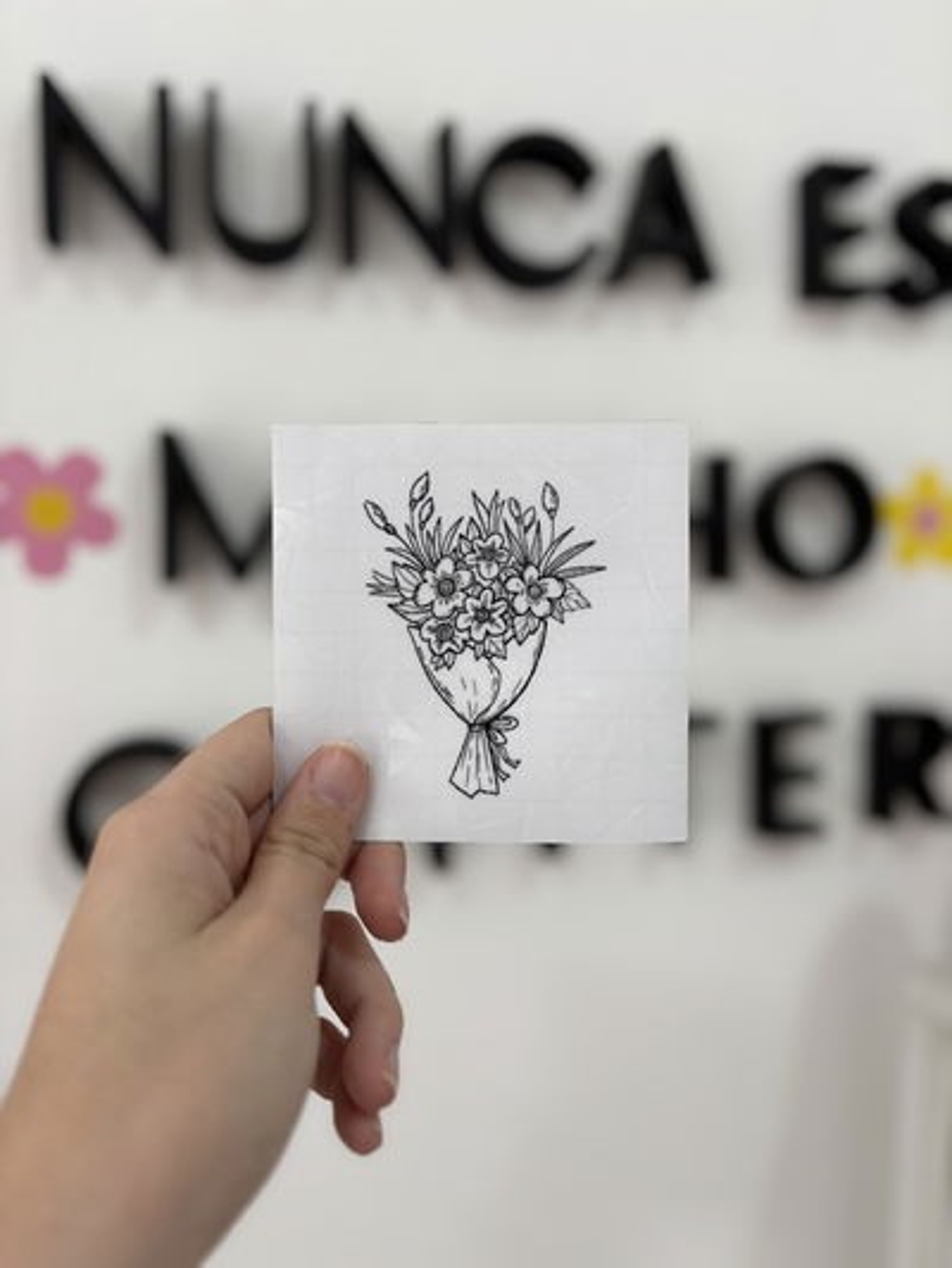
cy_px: 634
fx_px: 953
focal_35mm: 26
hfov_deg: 53.1
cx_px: 476
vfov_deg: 67.3
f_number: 1.6
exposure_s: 1/120
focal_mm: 5.96
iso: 100
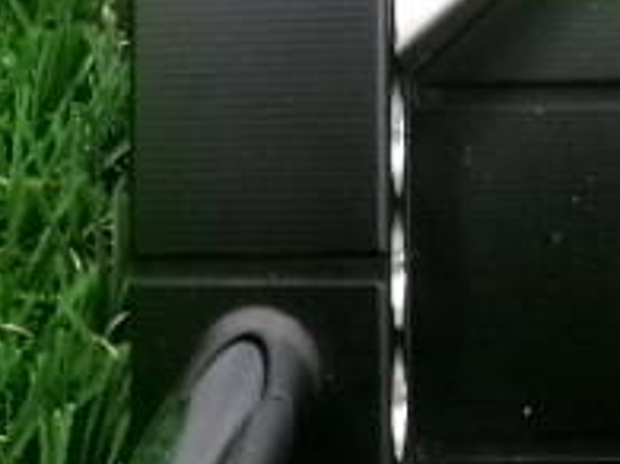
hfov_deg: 21.1
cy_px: 324
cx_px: 471
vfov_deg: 16.0
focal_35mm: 92
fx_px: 1647
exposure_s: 1/34
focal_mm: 5.1
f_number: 3.9
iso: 800
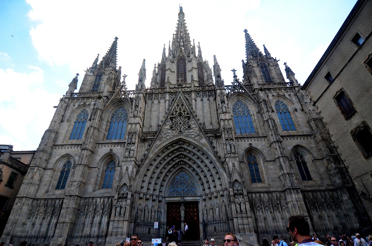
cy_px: 123
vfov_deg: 67.1
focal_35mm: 18
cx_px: 186
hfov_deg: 90.1
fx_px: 186
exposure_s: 1/8000
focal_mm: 12
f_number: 4.5
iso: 2500
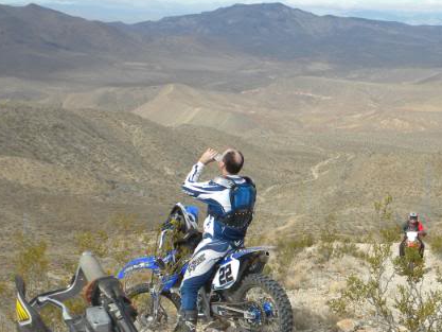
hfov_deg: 26.8
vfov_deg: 20.4
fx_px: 907
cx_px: 363
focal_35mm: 71
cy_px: 277
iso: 90
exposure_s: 1/150
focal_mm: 6.6
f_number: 10
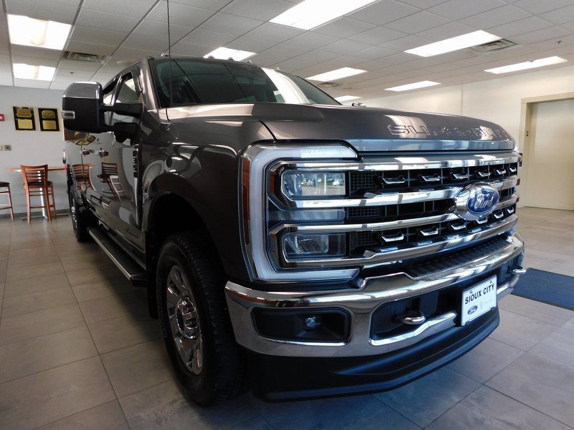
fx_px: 381
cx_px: 287
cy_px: 215
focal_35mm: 23
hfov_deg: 73.9
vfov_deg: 58.9
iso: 160
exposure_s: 1/30
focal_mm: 4
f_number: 3
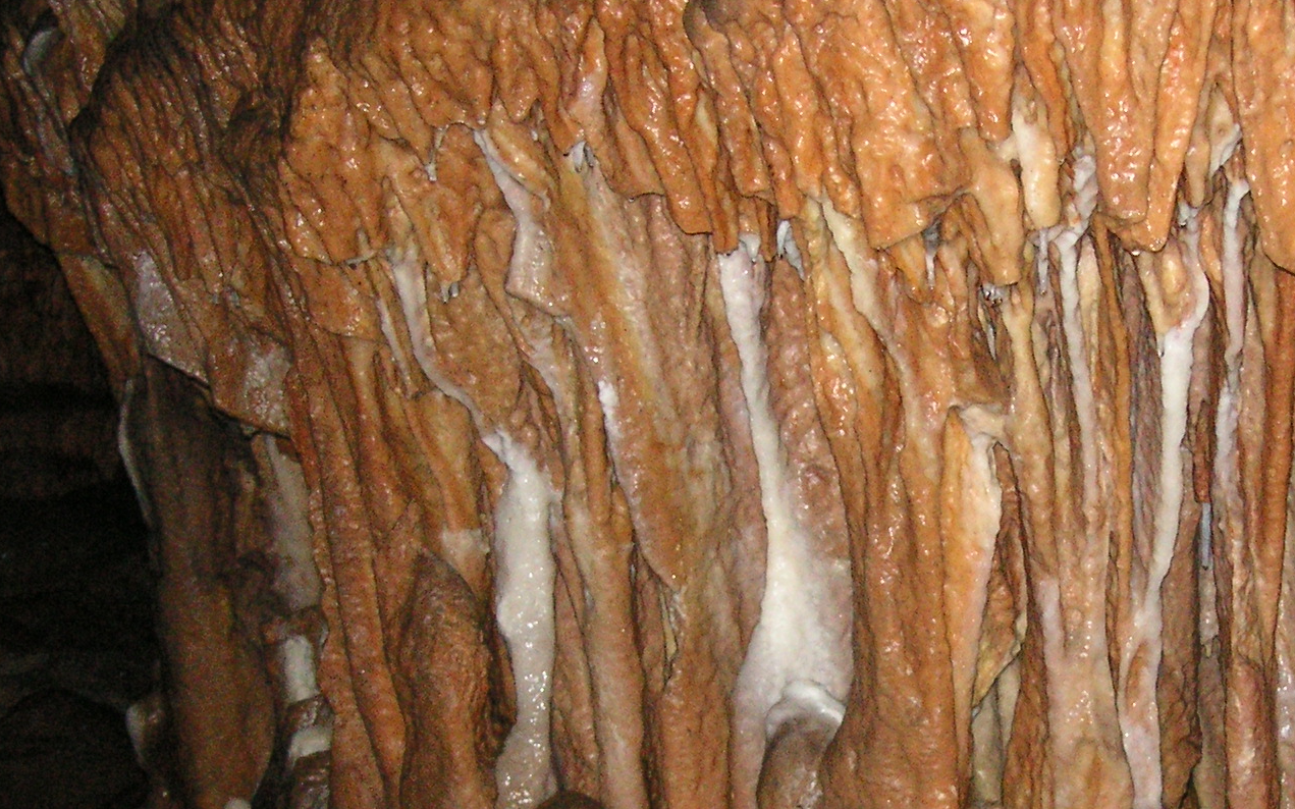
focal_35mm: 79
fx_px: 2788
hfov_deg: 25.9
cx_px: 910
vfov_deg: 16.4
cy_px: 599
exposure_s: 1/45
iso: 160
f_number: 2.8
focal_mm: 6.1
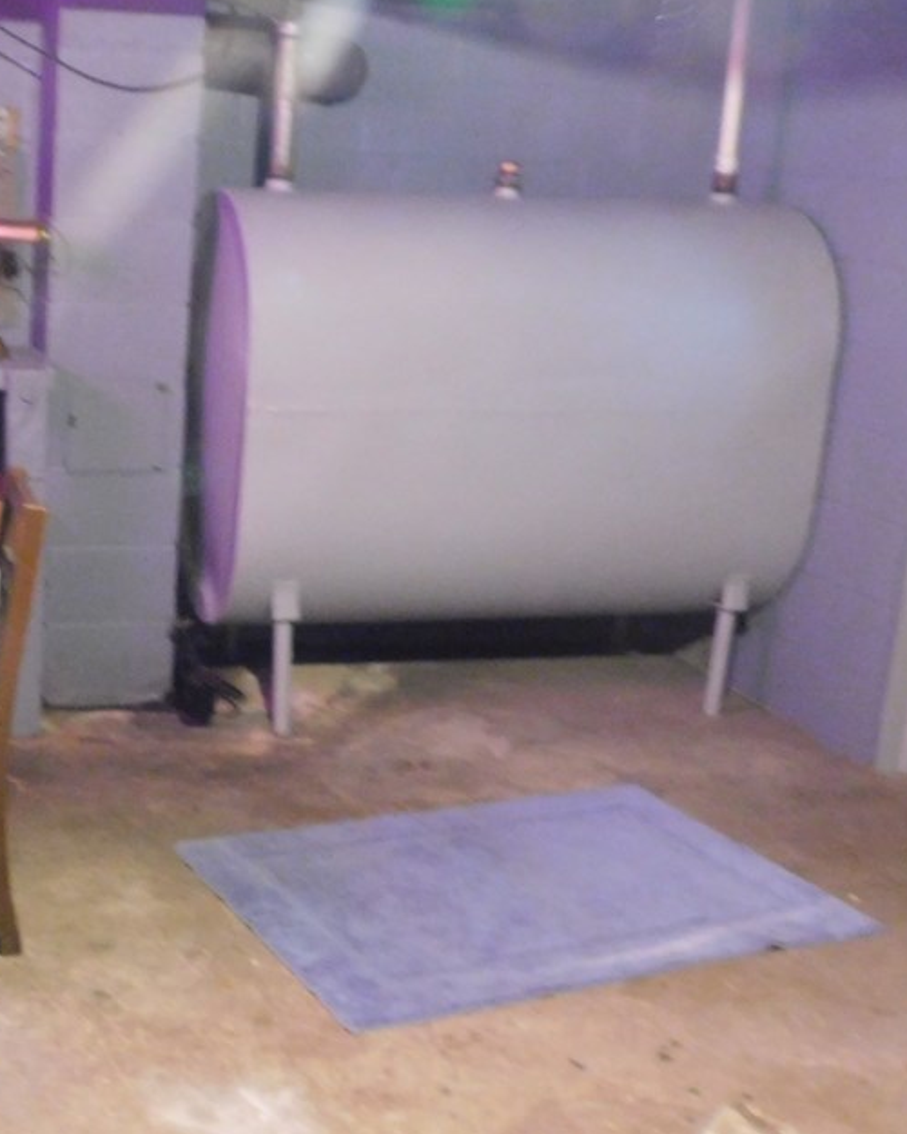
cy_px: 564
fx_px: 1611
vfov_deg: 38.8
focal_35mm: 48
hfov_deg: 30.5
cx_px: 147
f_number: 3.2
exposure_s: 1/3
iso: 800
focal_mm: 5.3
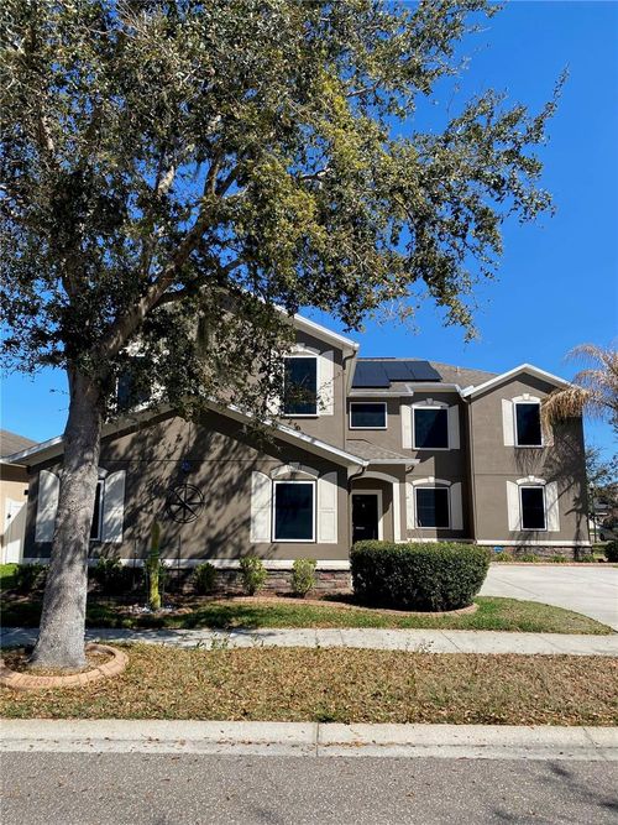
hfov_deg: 53.0
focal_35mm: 26
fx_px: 619
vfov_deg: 67.3
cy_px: 412
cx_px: 309
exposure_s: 1/2410
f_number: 1.8
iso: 32
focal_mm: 4.25
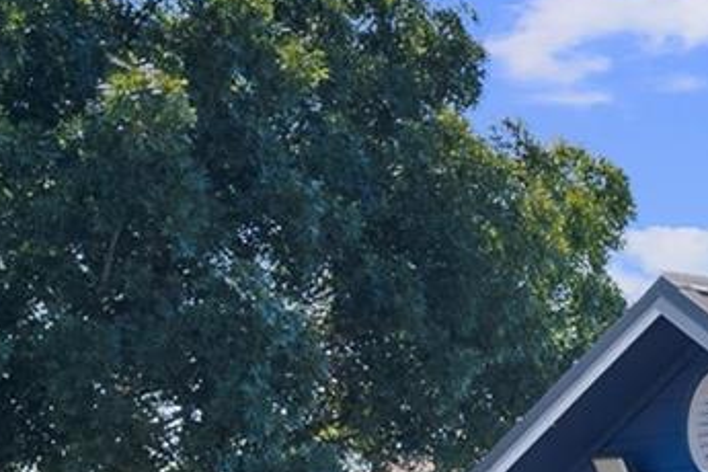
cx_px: 1478
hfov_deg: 9.8
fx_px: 3795
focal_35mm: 193
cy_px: 682
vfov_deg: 7.0
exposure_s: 1/200
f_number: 8
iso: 200
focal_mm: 32.5
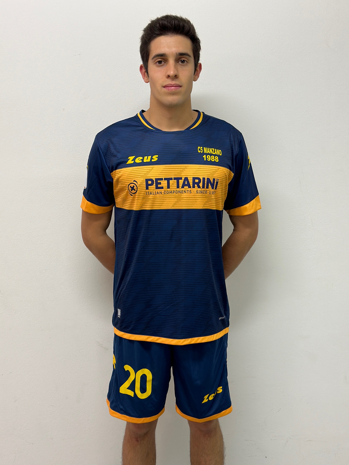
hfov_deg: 30.3
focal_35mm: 48
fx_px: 645
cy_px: 232
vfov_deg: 39.7
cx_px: 174
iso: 100
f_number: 1.78
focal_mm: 6.86
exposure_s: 1/50
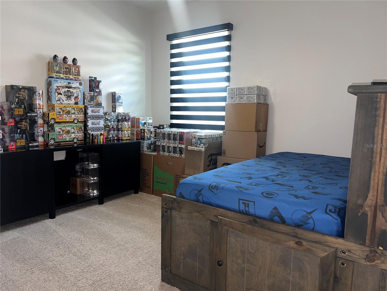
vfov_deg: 53.1
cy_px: 146
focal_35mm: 26
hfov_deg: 67.3
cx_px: 194
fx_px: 291
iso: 64
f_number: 1.5
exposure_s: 1/15
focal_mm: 5.7
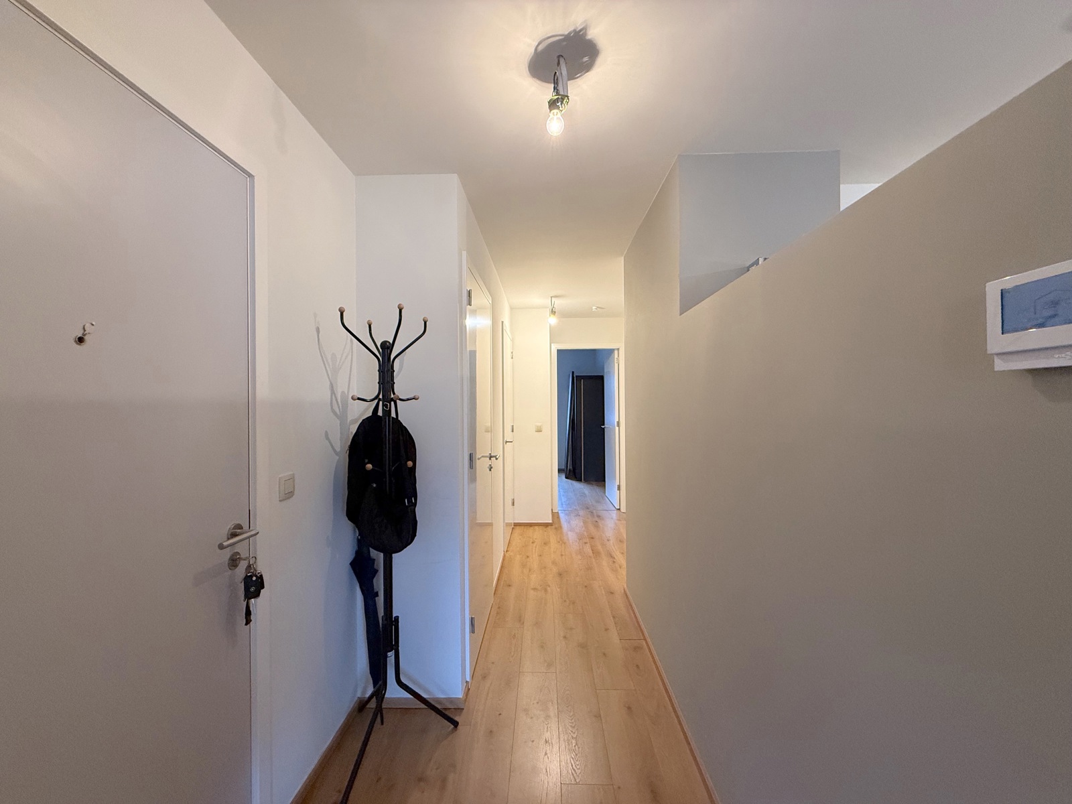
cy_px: 402
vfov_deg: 85.7
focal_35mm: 14
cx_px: 536
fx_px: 434
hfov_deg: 102.1
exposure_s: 1/50
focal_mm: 2.22
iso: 400
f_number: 2.2
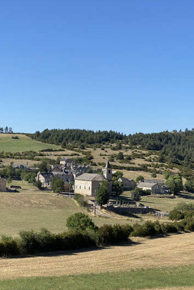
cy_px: 145
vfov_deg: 27.7
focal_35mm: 73
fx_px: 589
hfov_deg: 18.6
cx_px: 62
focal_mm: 6
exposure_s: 1/1497
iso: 20
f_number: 2
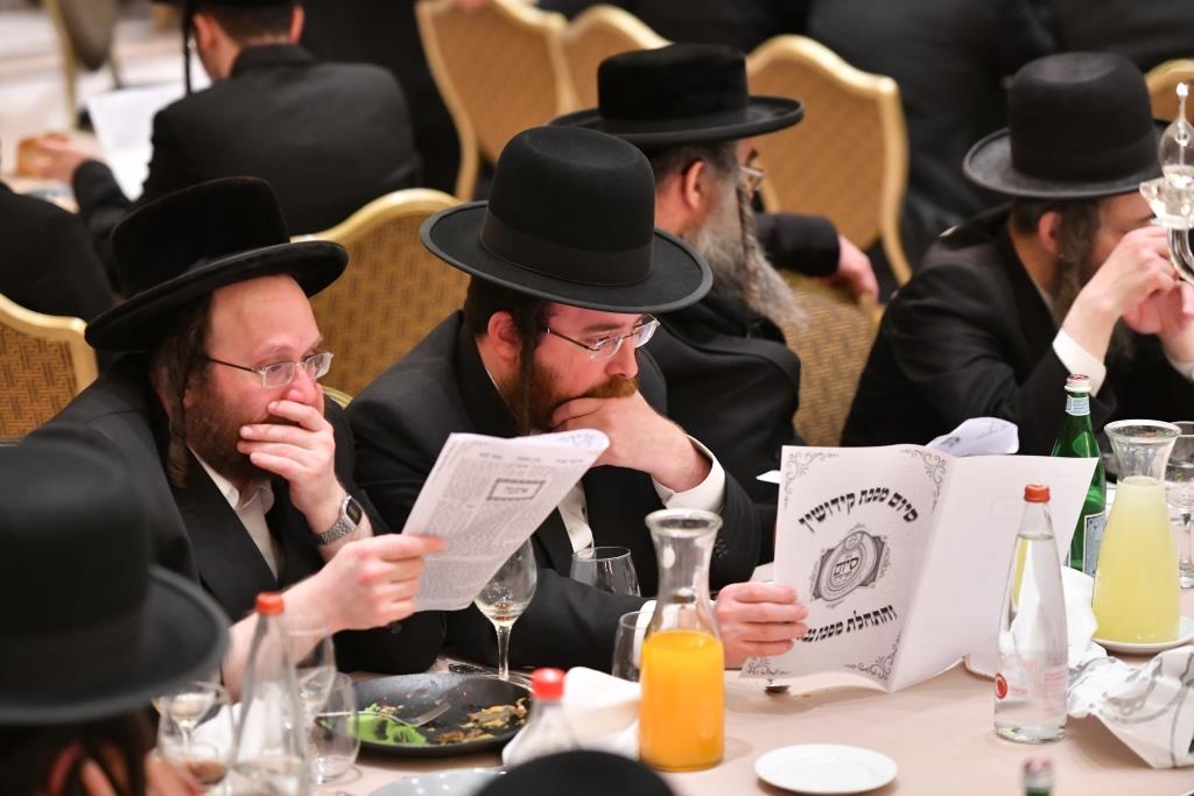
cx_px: 597
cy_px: 398
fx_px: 4047
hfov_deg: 16.8
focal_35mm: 122
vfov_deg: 11.2
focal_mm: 122
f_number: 3.5
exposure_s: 1/125
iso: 2500
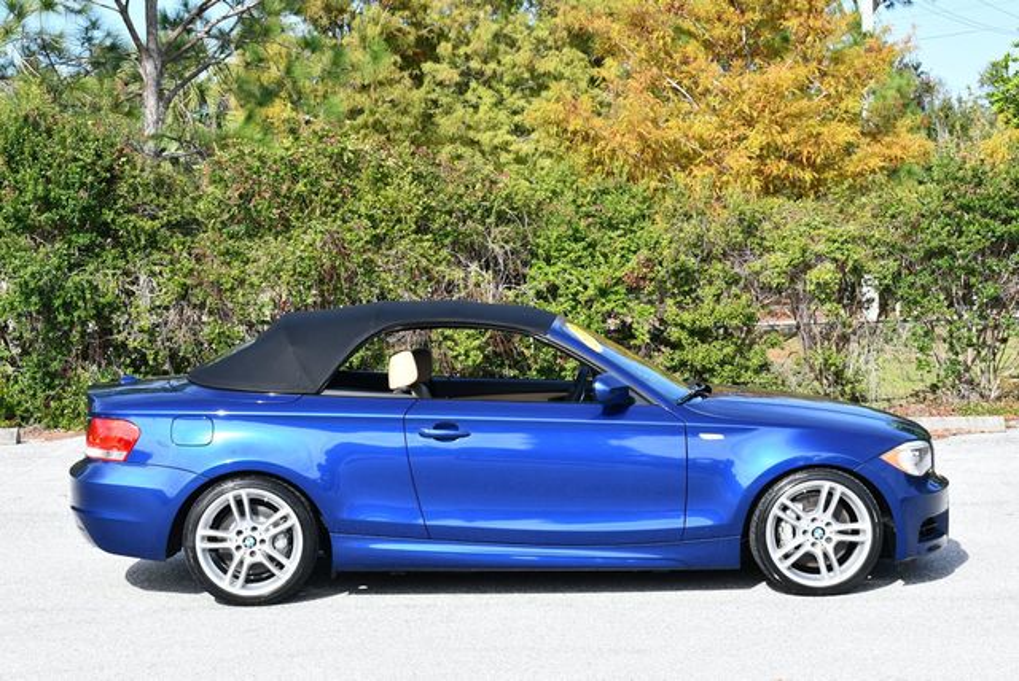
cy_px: 340
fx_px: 2266
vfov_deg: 17.1
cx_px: 510
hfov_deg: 25.3
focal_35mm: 80
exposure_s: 1/250
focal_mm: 40
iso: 200
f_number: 8
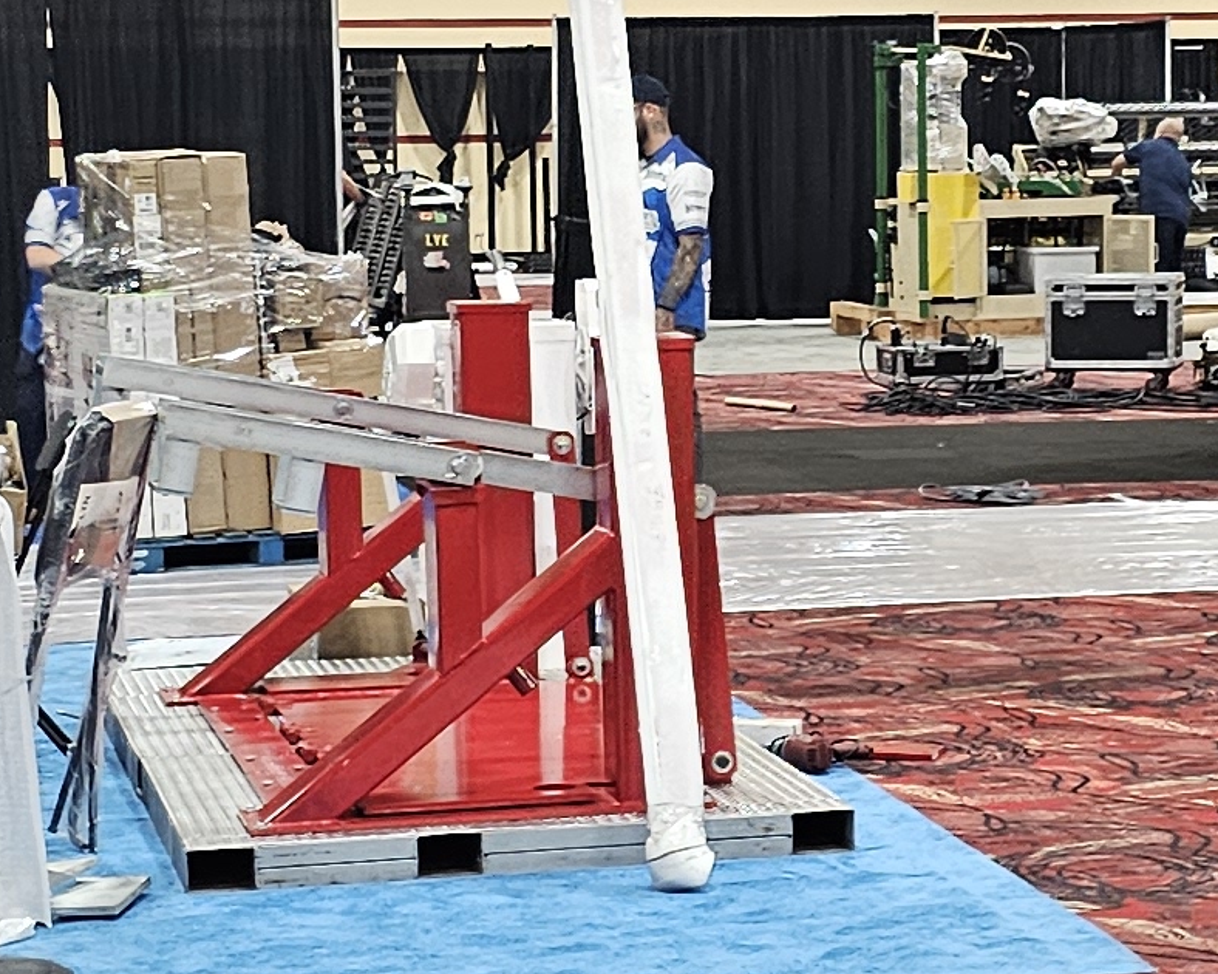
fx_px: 4108
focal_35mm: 114
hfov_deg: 16.8
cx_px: 737
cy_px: 527
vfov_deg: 13.5
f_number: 1.7
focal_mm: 6.3
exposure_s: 1/120
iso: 400
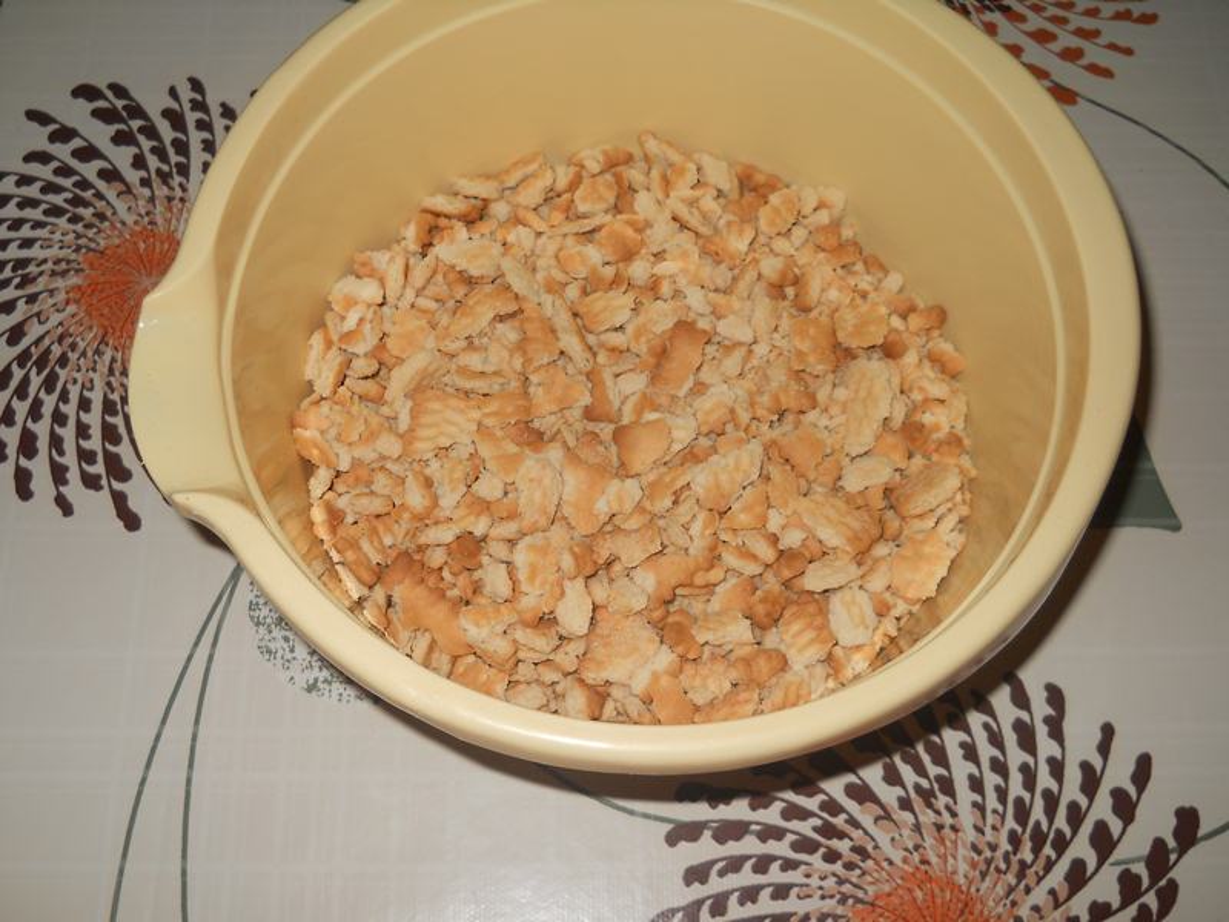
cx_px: 614
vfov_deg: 35.1
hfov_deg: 45.8
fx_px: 1456
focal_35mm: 41
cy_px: 461
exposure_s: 1/30
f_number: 5.5
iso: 80
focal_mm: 6.72
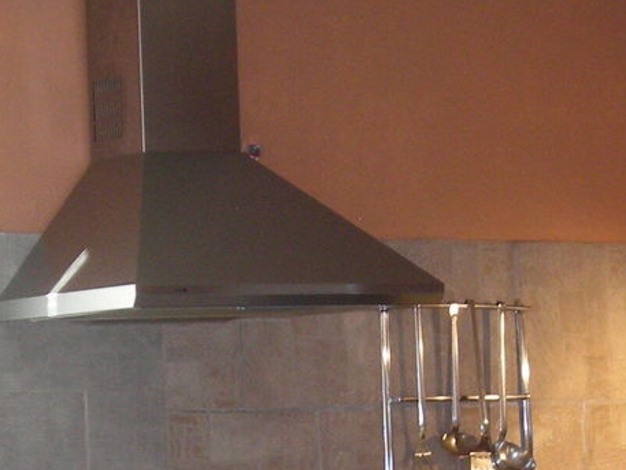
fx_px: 2406
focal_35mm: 133
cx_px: 300
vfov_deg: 10.9
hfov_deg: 14.8
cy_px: 573
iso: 126
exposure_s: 1/30
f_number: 3.2
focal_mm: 6.3
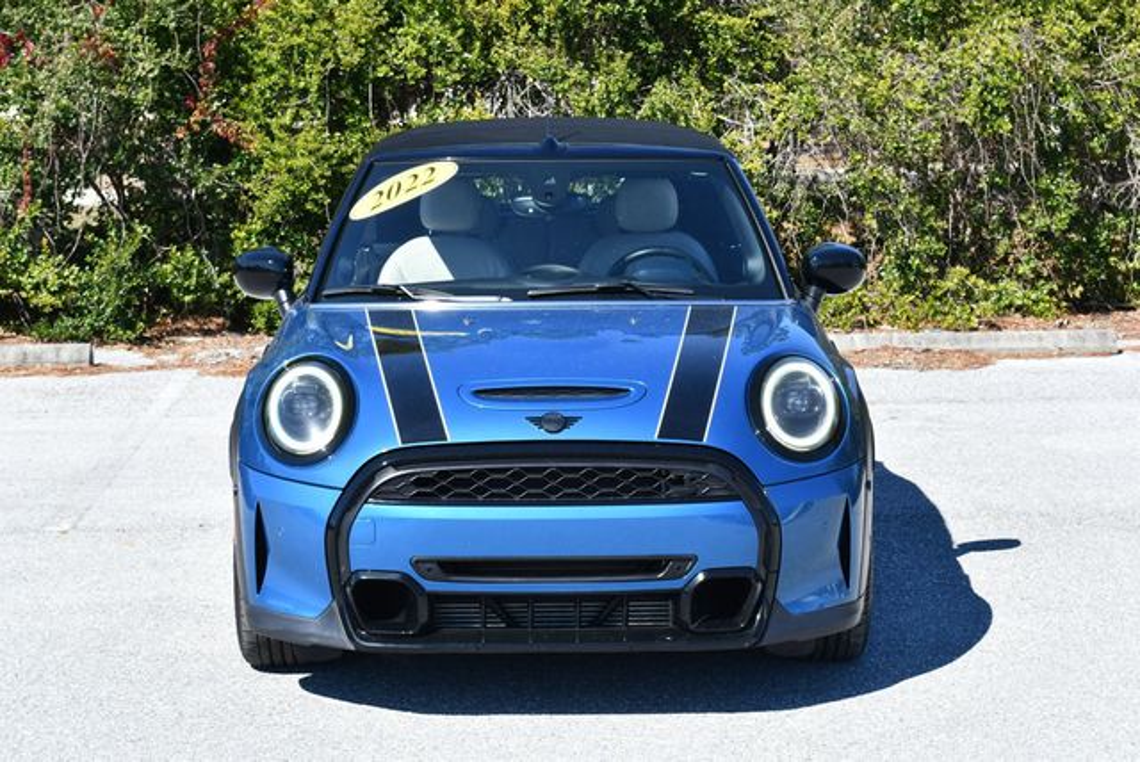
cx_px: 570
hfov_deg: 25.3
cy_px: 381
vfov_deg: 17.1
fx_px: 2536
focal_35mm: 80
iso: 180
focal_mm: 40
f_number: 8
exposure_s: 1/250
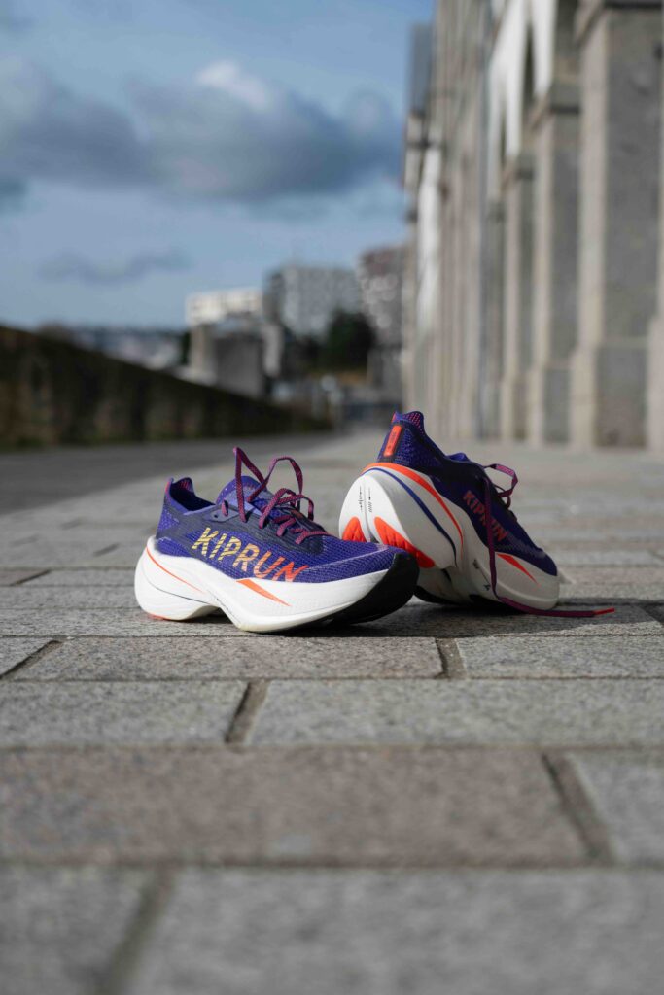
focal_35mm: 50
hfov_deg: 27.0
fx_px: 1383
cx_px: 332
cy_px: 498
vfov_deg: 39.6
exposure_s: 1/3200
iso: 160
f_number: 4
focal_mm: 50
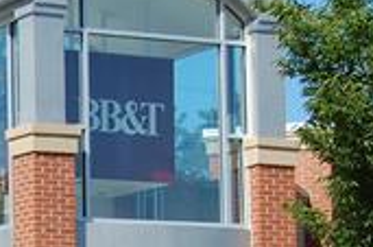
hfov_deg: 9.6
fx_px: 2180
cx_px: -146
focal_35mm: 211
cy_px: 361
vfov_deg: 6.4
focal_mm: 30
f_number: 9
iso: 200
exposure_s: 1/320
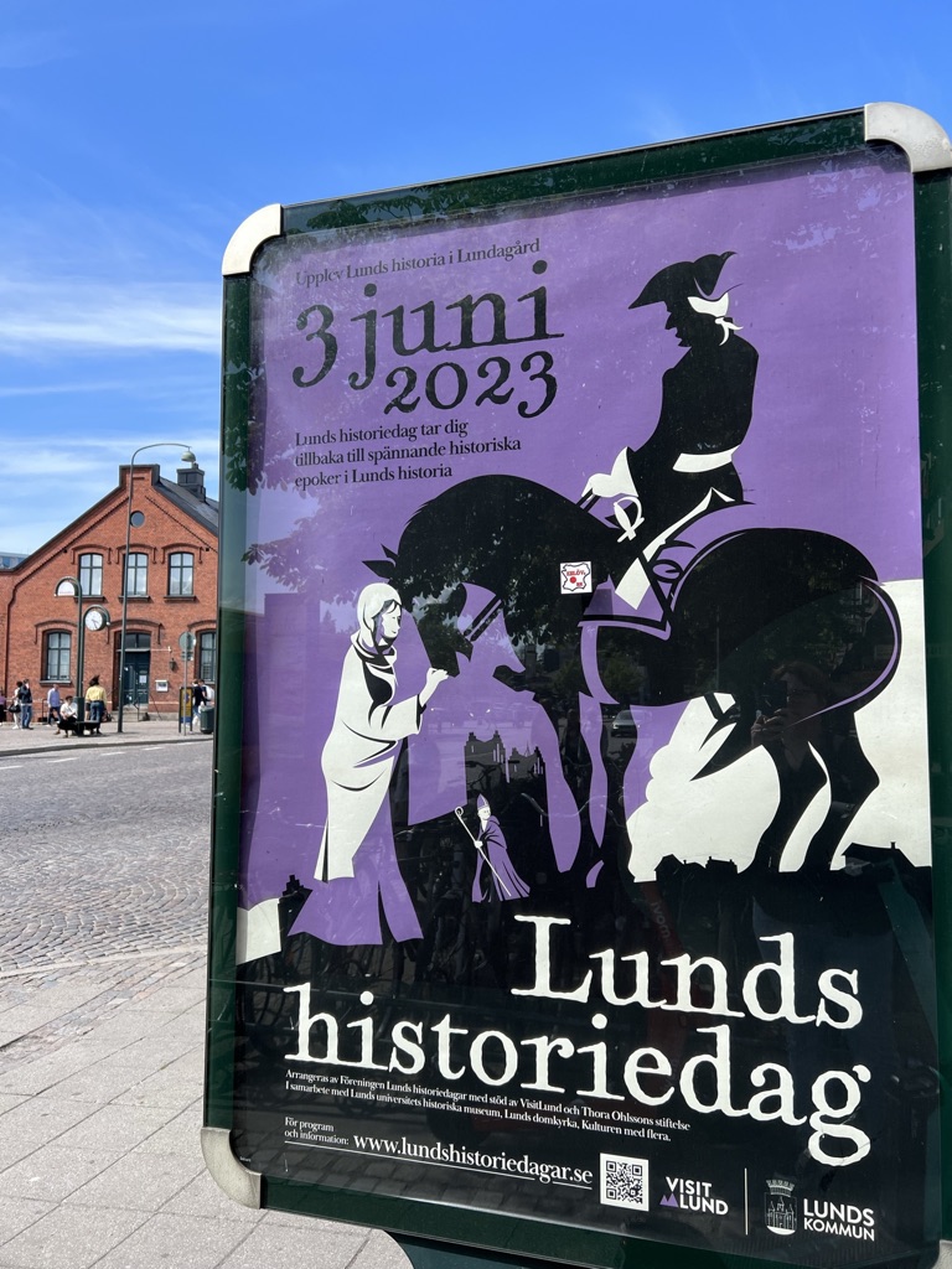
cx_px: 476
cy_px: 634
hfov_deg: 53.1
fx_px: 953
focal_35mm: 26
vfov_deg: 67.3
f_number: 1.5
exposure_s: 1/2252
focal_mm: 5.7
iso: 50
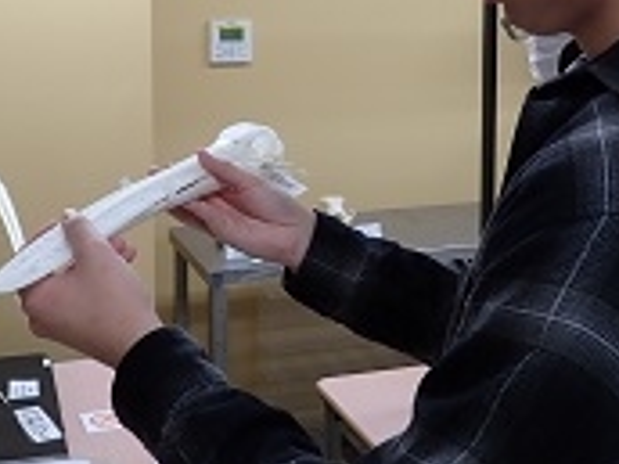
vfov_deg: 23.7
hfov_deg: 31.6
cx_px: 349
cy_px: 103
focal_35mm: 61
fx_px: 1091
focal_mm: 4.5
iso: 100
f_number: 2
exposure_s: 1/100
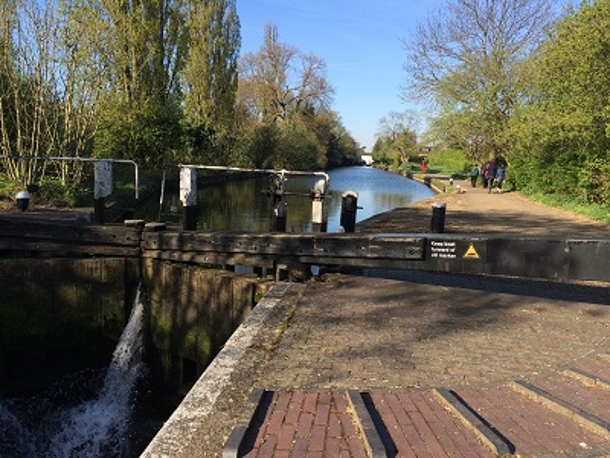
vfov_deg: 48.2
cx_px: 305
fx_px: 511
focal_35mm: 29
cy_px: 229
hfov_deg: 61.7
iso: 32
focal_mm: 4.15
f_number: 2.2
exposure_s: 1/1109
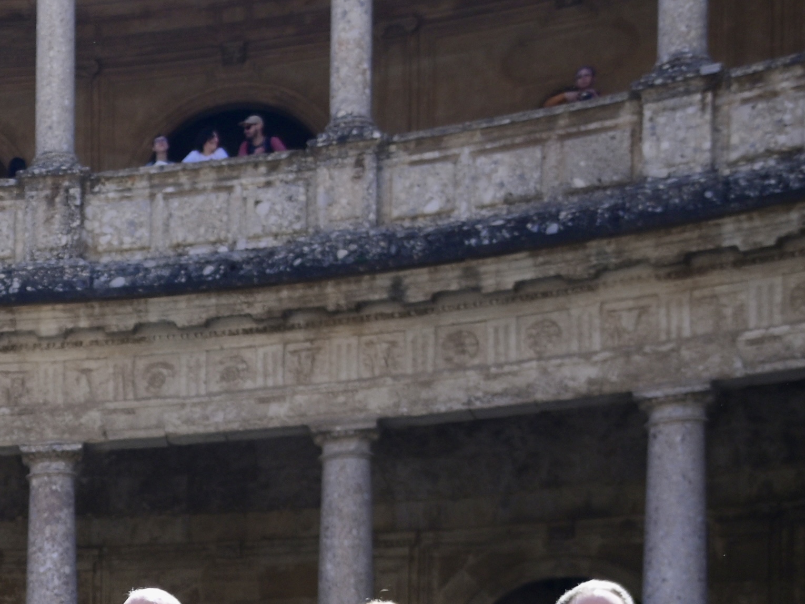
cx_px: -244
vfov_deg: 17.7
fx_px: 1768
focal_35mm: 76
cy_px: 867
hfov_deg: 22.8
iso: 100
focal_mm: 20
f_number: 1.8
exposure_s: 1/3200
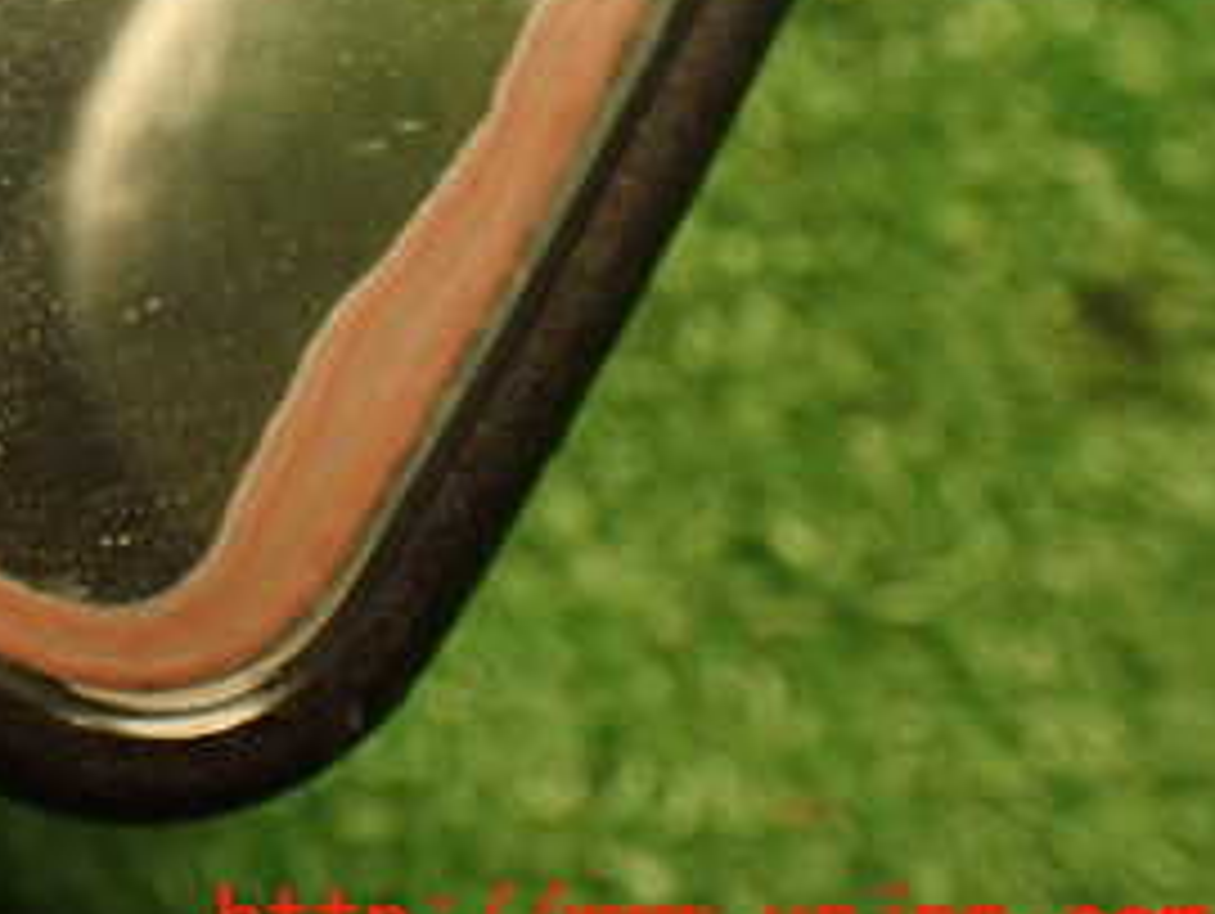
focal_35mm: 71
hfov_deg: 25.4
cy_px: -27
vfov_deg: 20.0
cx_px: -117
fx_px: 2494
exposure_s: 1/30
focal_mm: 5.79
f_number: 2.4
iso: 500
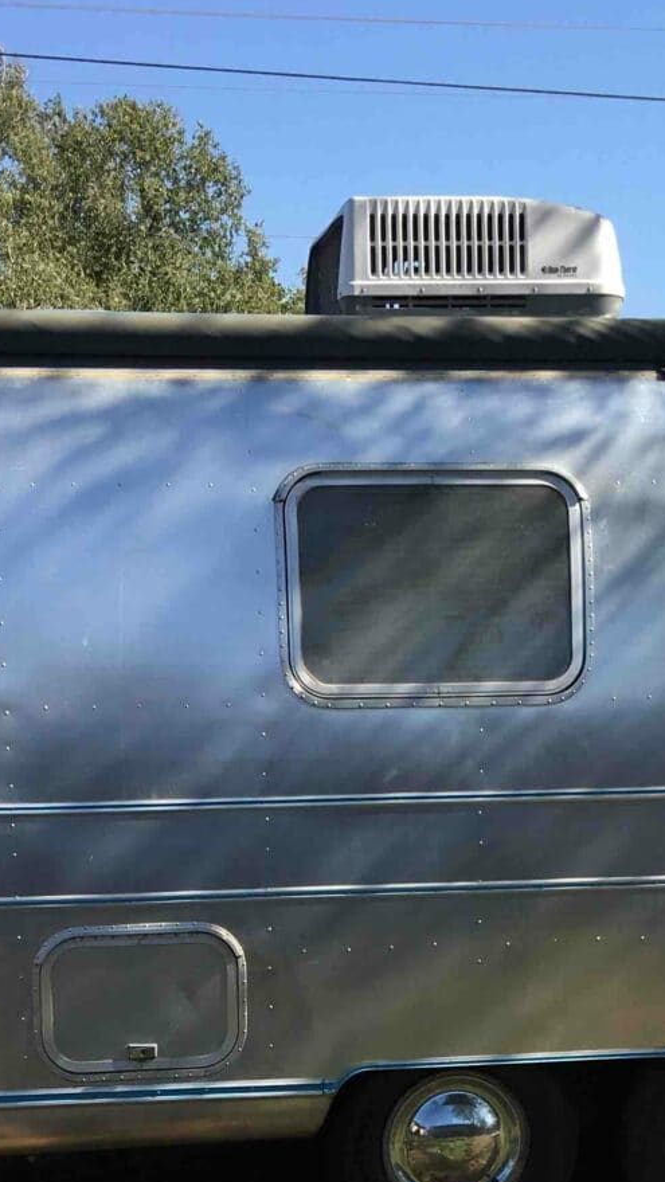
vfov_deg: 29.2
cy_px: 1210
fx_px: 2100
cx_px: 259
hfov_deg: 18.0
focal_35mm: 67
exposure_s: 1/810
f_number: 2.2
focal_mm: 4.15
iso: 25
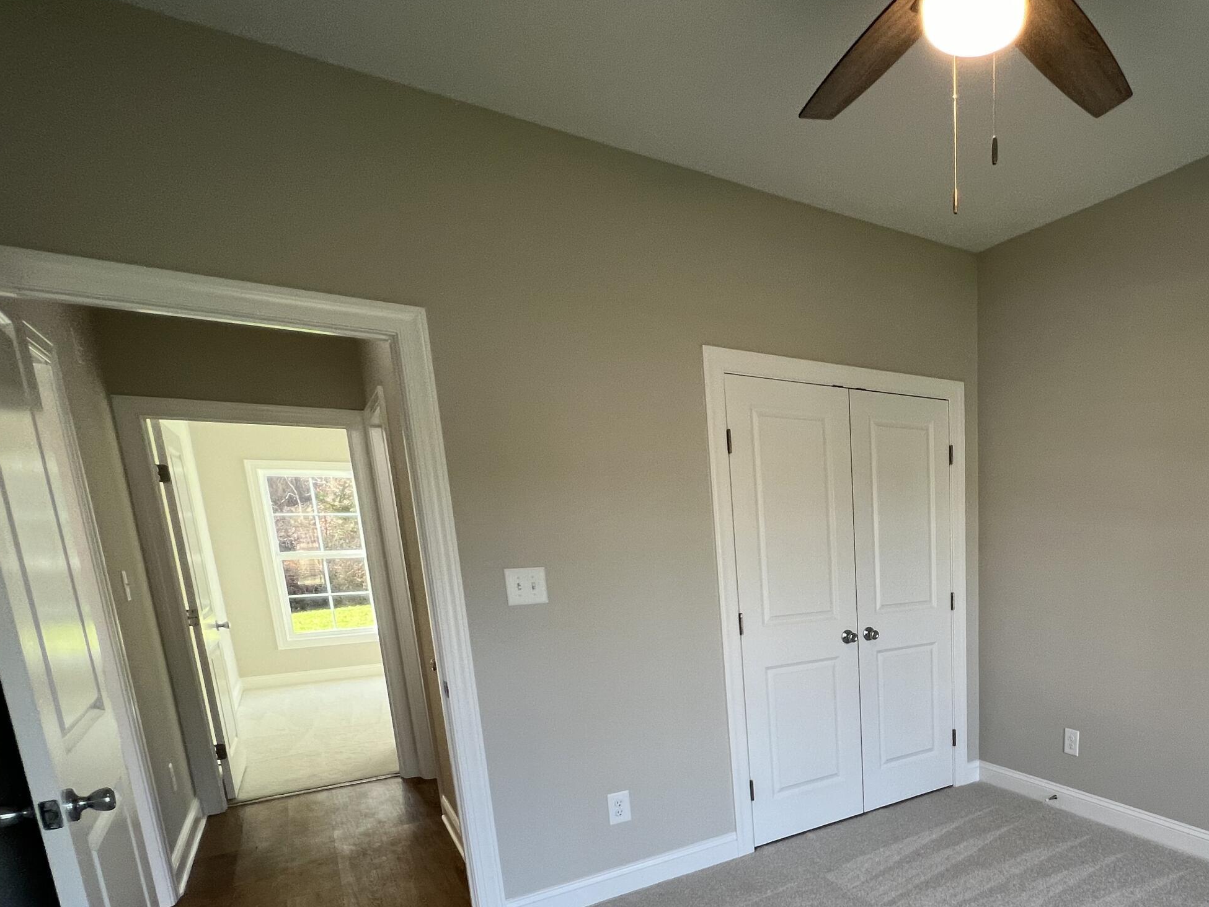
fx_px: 699
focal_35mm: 20
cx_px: 913
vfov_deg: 62.5
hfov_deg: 75.6
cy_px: 673
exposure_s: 1/120
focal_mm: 1.57
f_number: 1.8
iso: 80
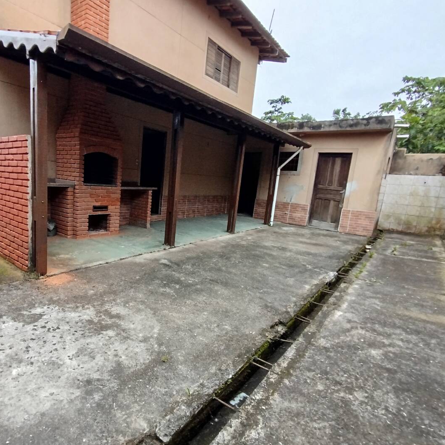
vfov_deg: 80.7
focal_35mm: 18
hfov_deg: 78.3
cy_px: 226
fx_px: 262
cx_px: 151
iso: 50
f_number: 2.2
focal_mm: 1.65
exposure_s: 1/136
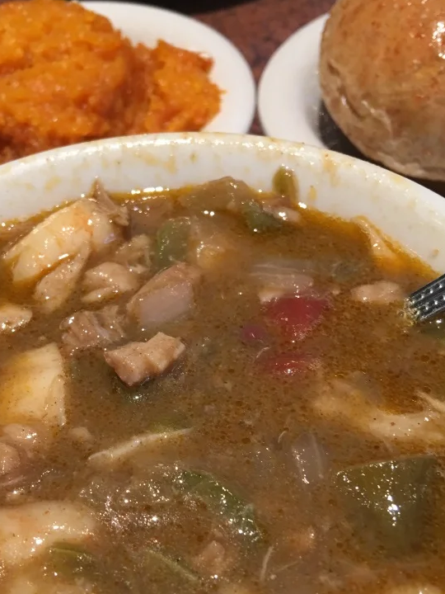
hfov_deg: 33.4
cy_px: 374
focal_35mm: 43
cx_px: 166
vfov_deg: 43.5
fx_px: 737
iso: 40
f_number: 2.2
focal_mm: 4.15
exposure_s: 1/15
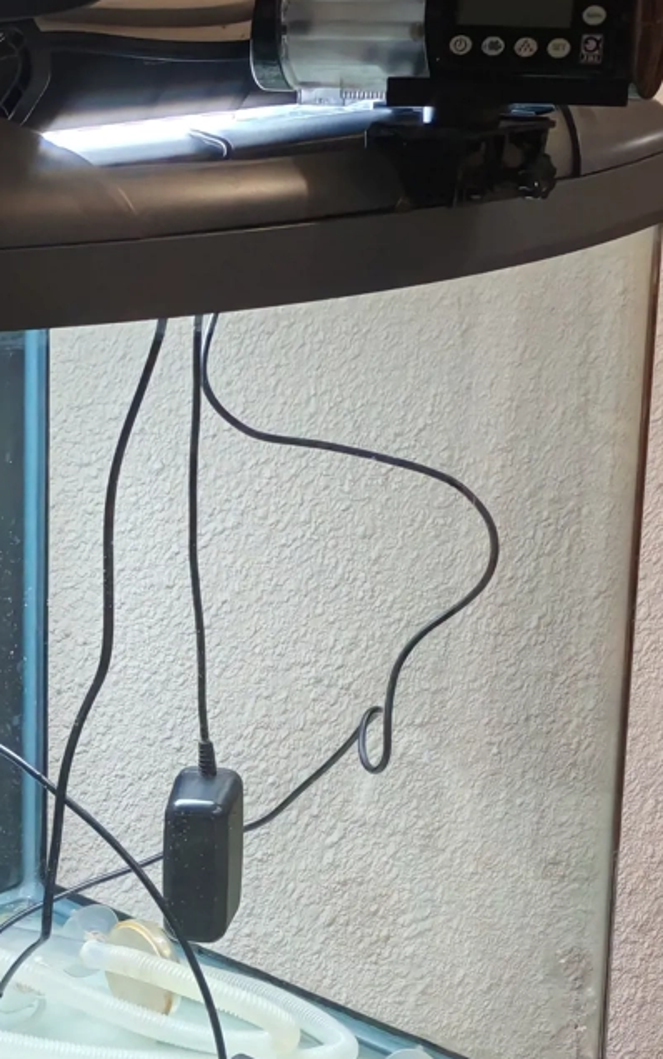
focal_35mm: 120
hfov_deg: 10.8
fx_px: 3466
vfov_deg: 17.1
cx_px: -37
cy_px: 941
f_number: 1.95
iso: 250
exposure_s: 1/100
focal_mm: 5.52
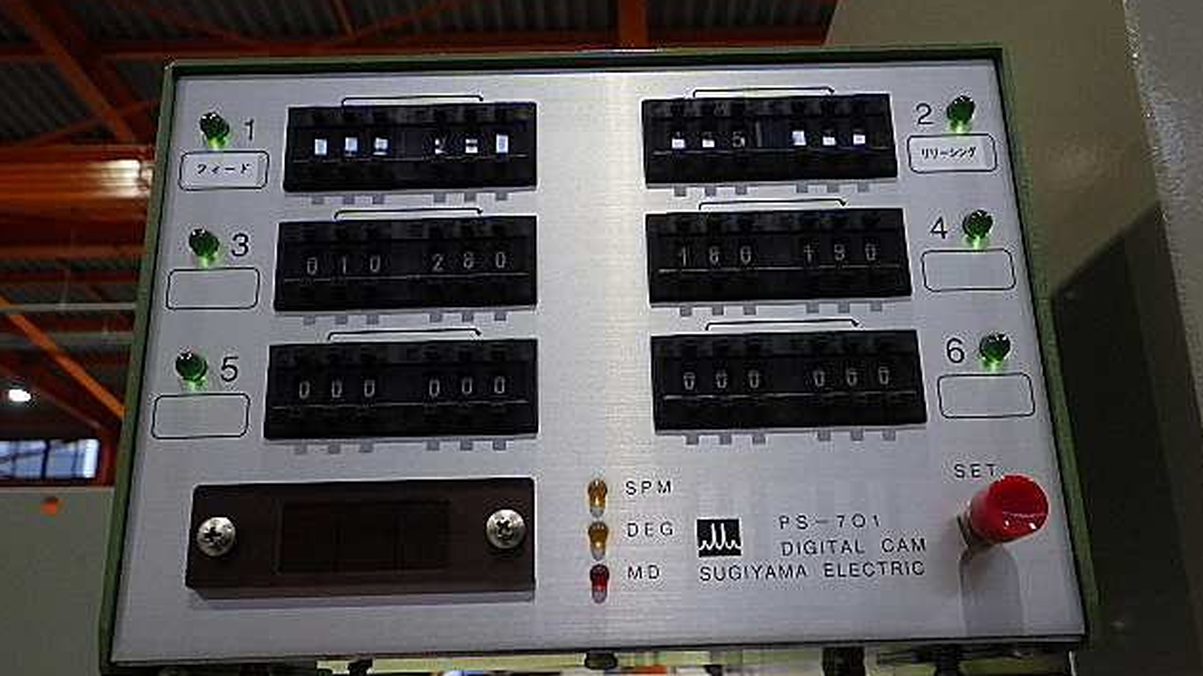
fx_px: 989
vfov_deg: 37.7
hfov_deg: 62.6
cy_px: 376
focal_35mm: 31
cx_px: 605
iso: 500
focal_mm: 5
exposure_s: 1/45
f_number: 3.5
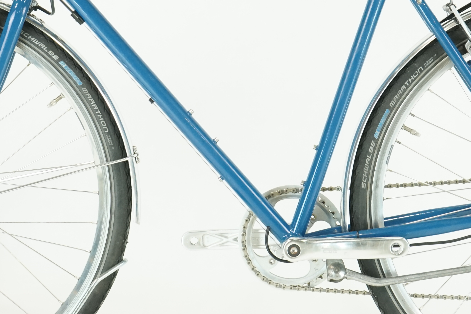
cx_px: 248
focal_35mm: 154
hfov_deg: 13.3
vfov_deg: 8.9
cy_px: 84
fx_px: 2015
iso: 2000
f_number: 5.6
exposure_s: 1/200
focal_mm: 68
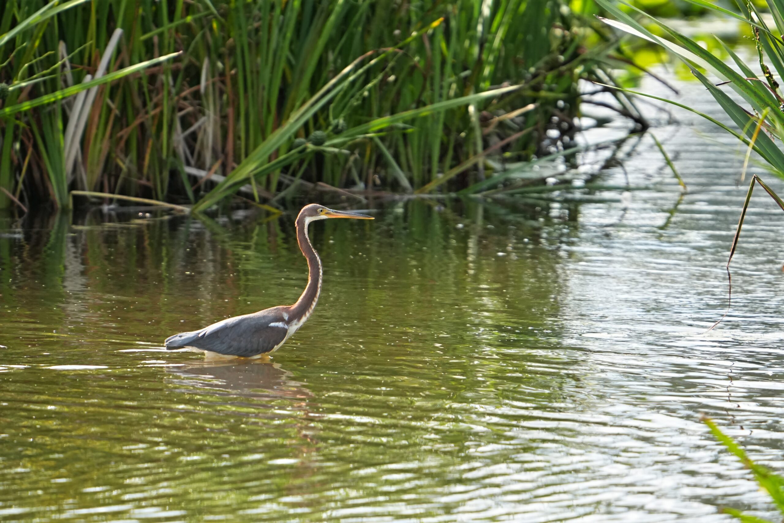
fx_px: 19600
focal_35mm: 900
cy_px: 262
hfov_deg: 2.3
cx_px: 392
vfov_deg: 1.5
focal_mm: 600
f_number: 6.3
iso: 2500
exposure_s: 1/2000
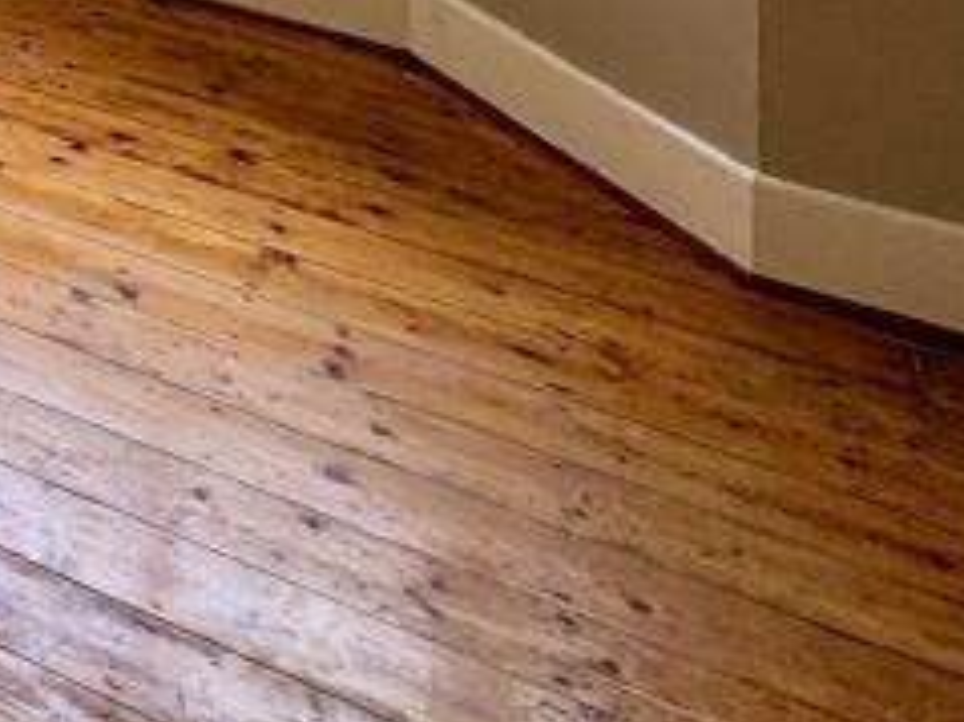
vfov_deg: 16.9
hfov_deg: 24.1
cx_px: -536
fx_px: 1670
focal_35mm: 60
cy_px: -783
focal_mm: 2.22
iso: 50
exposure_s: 1/99
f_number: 2.2
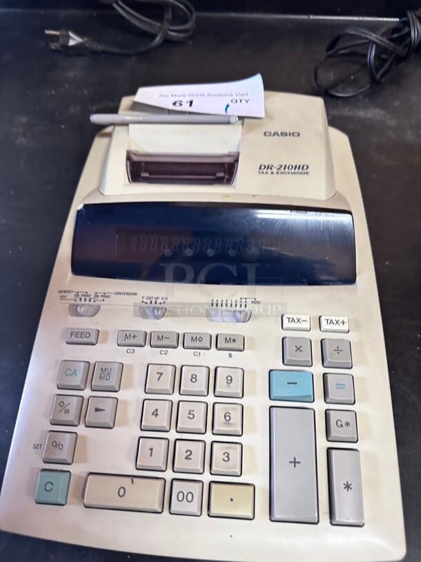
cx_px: 210
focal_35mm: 24
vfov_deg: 71.6
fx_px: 389
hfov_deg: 56.8
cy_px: 281
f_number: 1.78
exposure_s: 1/60
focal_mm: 6.86
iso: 250
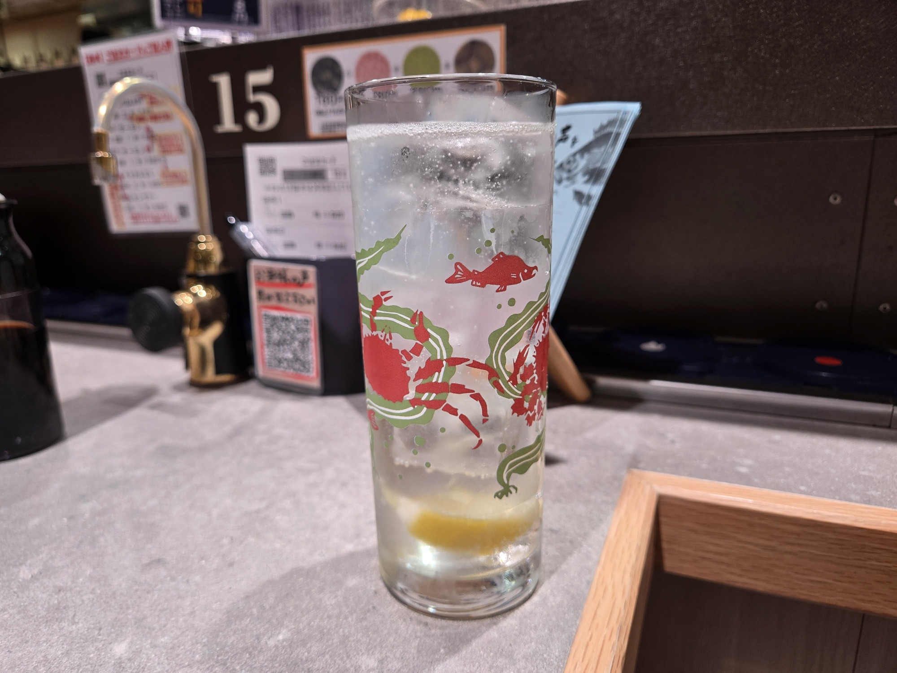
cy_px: 336
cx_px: 448
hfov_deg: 73.9
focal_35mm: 23
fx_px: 596
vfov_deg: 58.9
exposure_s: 1/180
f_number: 1.8
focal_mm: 5.4
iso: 100
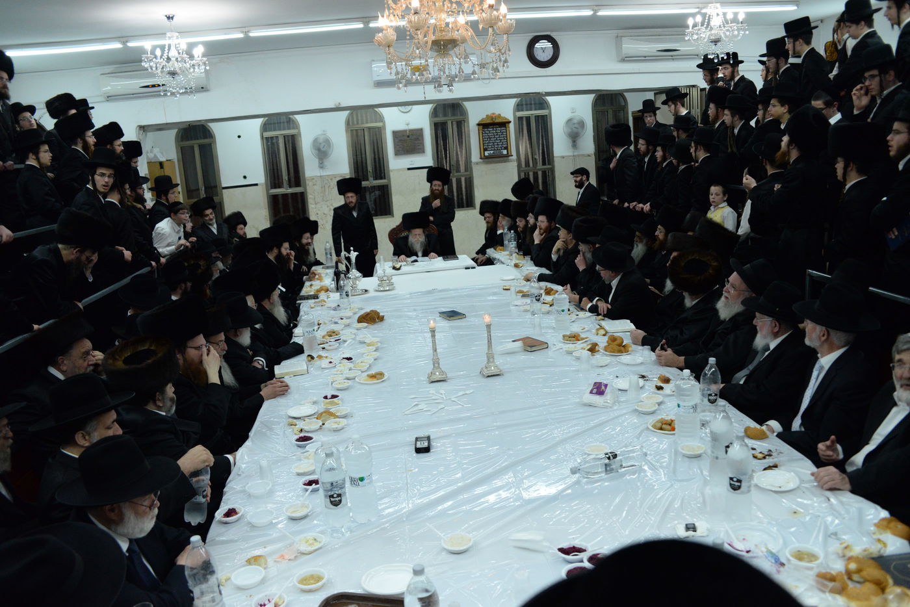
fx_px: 708
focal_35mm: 28
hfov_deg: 65.5
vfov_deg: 46.4
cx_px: 455
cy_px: 304
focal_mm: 28
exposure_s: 1/320
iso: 3200
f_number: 5
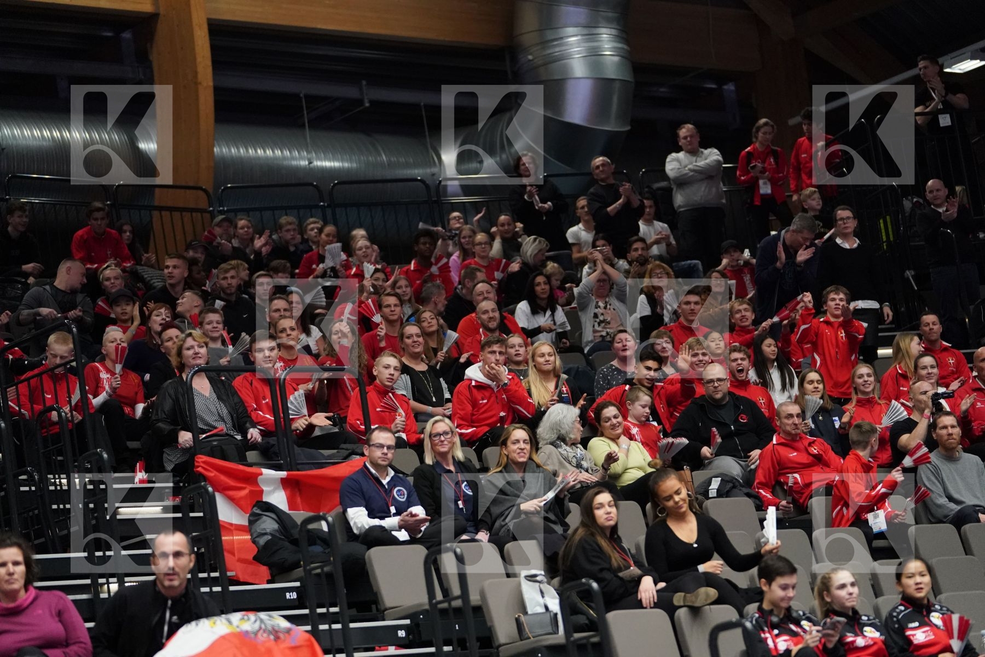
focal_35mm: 123
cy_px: 328
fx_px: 3365
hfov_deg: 16.7
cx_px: 492
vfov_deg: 11.1
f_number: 2.8
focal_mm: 123
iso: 6400
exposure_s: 1/1000
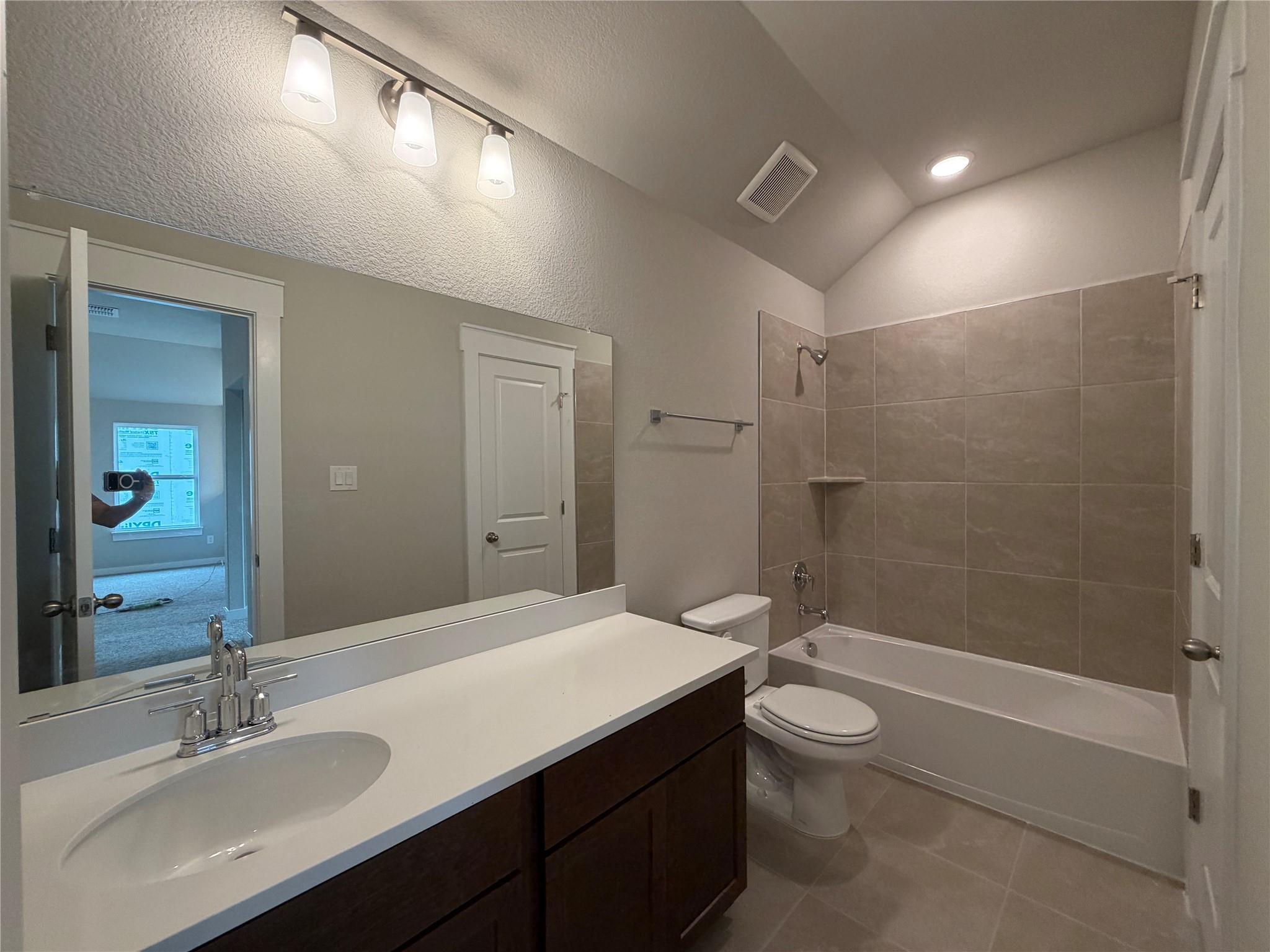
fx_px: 514
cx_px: 635
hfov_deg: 102.1
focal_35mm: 14
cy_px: 476
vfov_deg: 85.7
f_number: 2.2
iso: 200
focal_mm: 2.22
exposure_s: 1/120
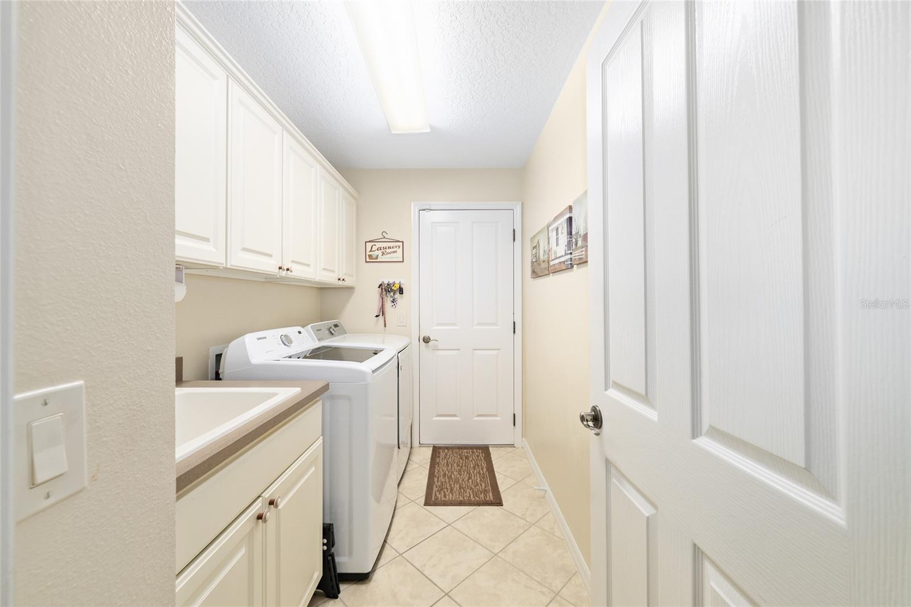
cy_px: 304
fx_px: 354
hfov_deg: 104.3
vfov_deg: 81.2
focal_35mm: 14
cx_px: 456
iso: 400
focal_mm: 14
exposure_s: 1/50
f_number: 7.1
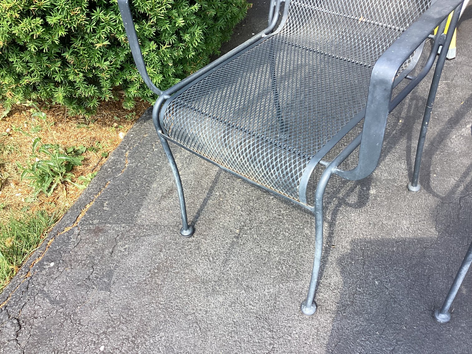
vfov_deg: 45.4
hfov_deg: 58.3
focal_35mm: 31
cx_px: 236
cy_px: 177
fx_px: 423
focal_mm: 3.3
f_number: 2.4
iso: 25
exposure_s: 1/120
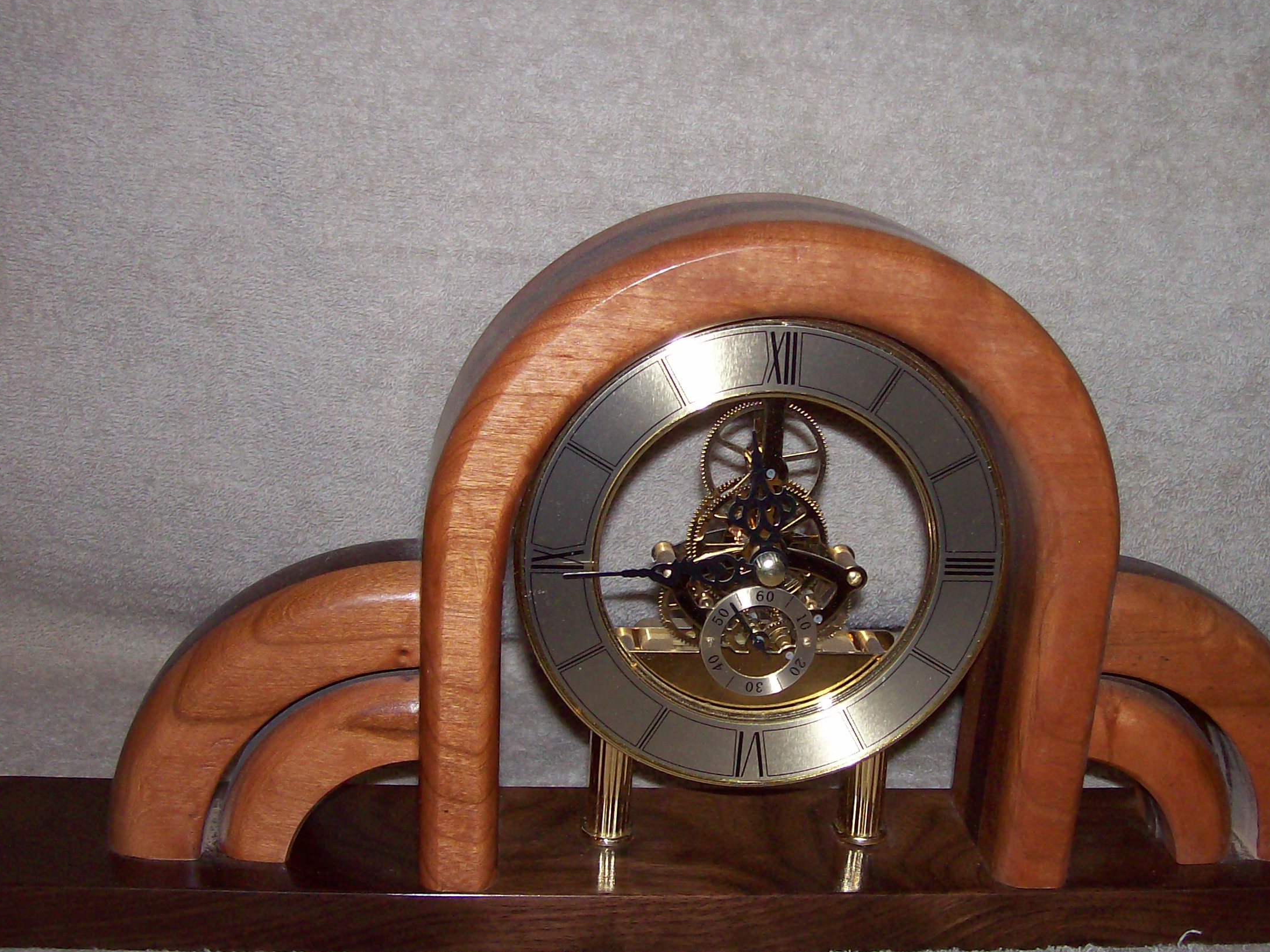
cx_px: 673
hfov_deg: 40.4
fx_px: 1724
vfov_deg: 30.9
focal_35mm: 47
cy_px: 482
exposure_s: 1/64
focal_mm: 6
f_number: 2.7
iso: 80
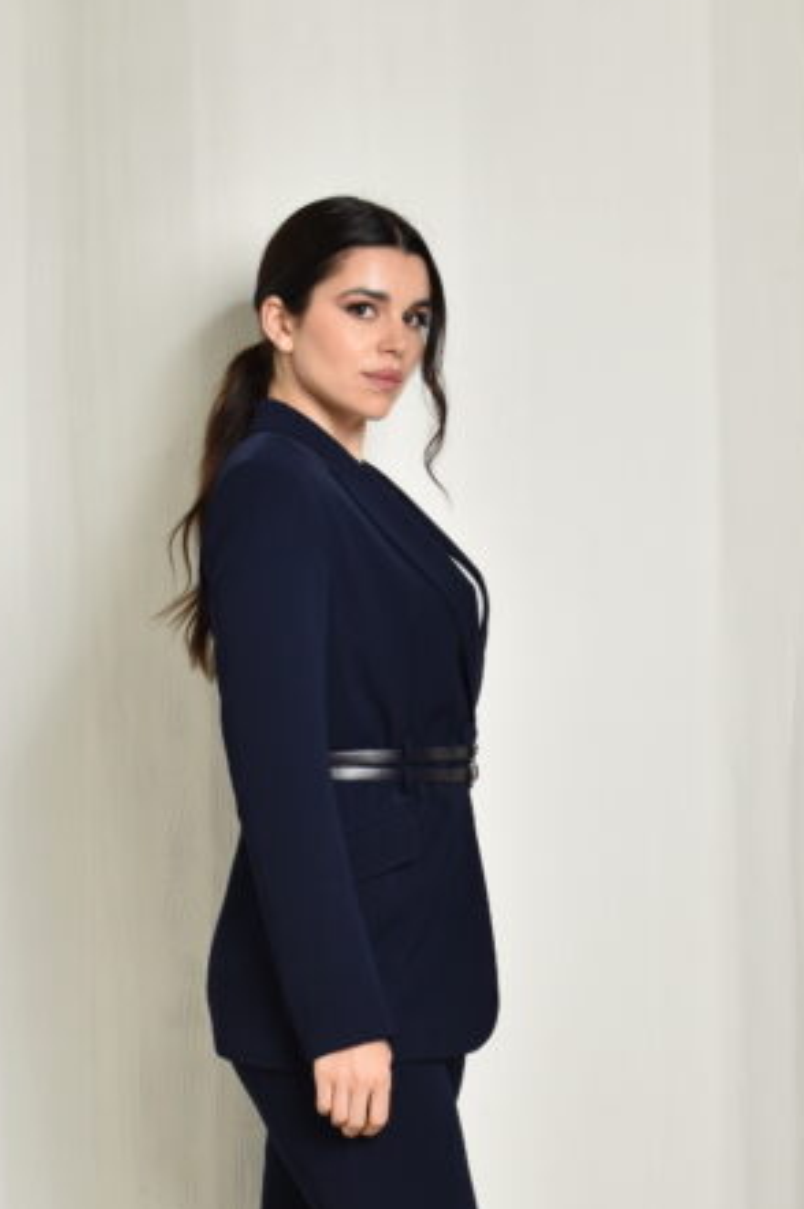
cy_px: 946
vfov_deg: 18.9
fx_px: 3590
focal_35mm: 107
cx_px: 347
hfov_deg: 12.8
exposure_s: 1/200
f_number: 4
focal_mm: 35
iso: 160
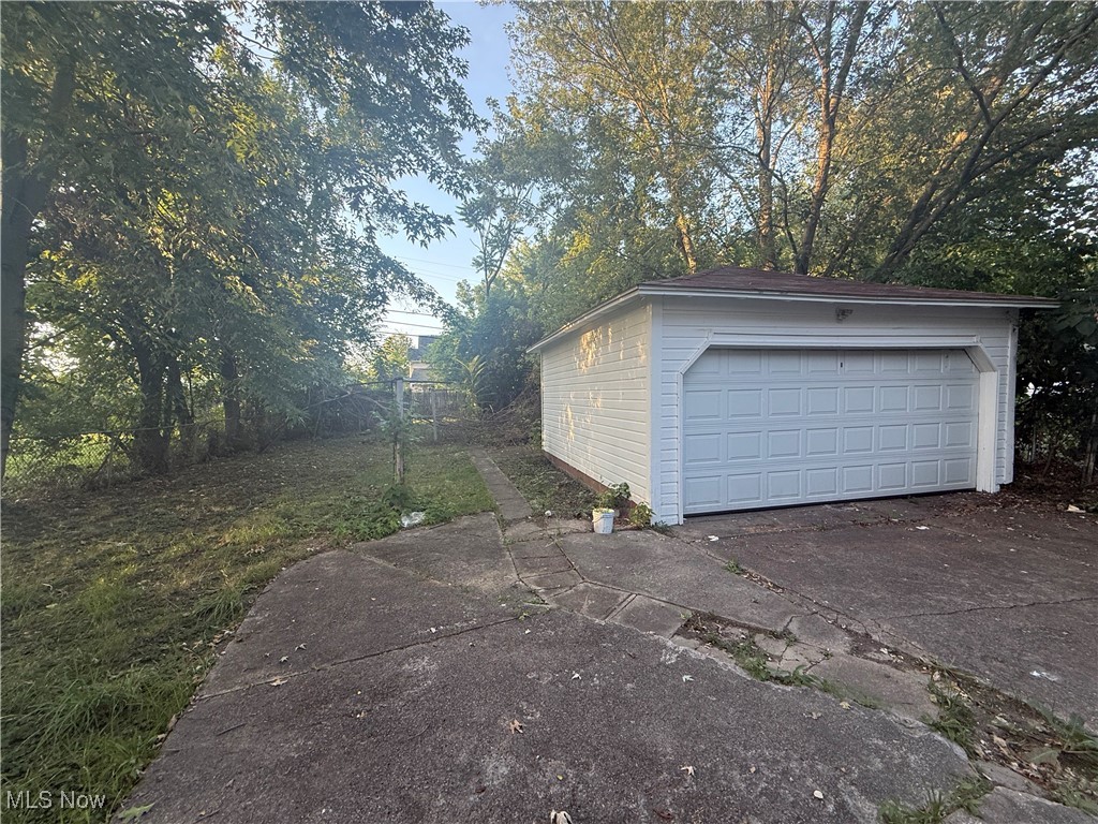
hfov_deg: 102.1
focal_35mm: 14
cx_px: 549
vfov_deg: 85.7
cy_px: 412
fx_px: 444
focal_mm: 2.22
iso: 80
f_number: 2.2
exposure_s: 1/99
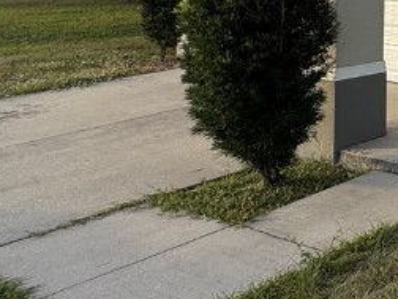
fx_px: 655
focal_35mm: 57
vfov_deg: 23.5
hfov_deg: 21.7
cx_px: 715
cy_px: -55
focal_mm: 2.22
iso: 40
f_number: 2.2
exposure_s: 1/605
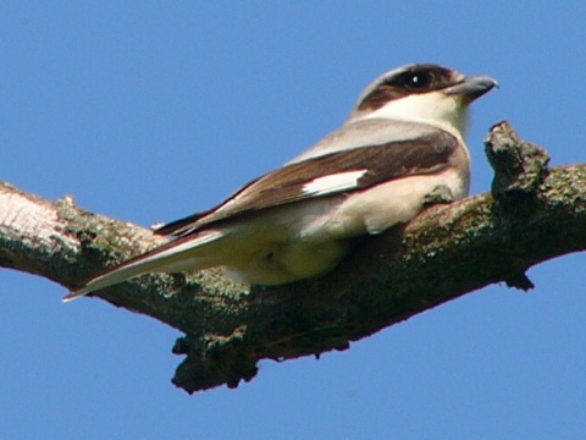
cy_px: 220
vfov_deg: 3.4
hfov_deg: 4.6
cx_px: 293
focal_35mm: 432
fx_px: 7313
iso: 50
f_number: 4
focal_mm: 72
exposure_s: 1/640
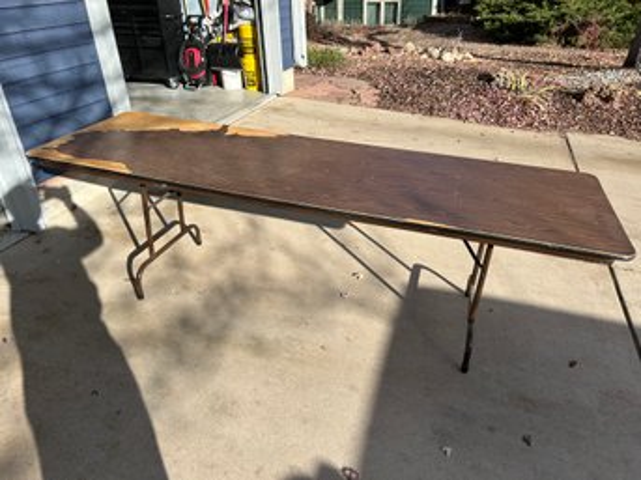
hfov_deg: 67.3
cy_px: 240
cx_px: 320
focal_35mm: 26
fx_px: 481
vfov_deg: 53.0
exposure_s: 1/3257
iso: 50
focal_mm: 5.7
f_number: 1.5
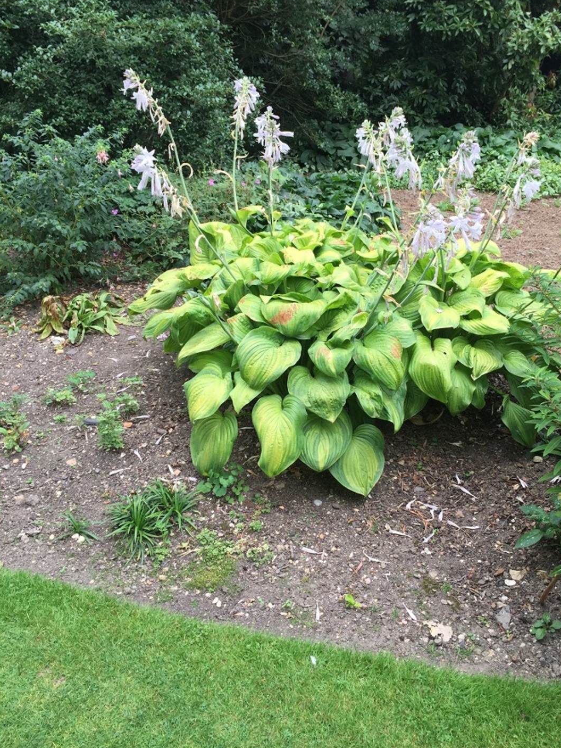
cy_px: 350
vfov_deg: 55.3
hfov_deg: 42.9
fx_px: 713
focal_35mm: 33
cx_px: 317
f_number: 2.2
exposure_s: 1/159
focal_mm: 4.15
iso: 32
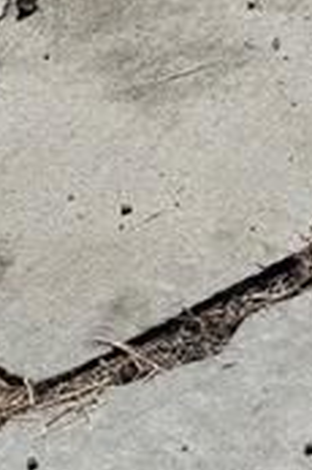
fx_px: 2253
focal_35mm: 173
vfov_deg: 11.0
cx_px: 597
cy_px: -397
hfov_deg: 7.6
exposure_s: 1/9009
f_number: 1.78
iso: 80
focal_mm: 6.76
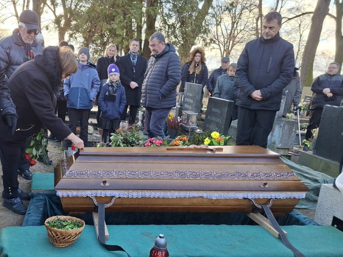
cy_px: 128
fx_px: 228
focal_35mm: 23
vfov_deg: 58.9
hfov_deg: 73.9
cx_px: 172
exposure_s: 1/131
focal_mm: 5.54
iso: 50
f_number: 1.8
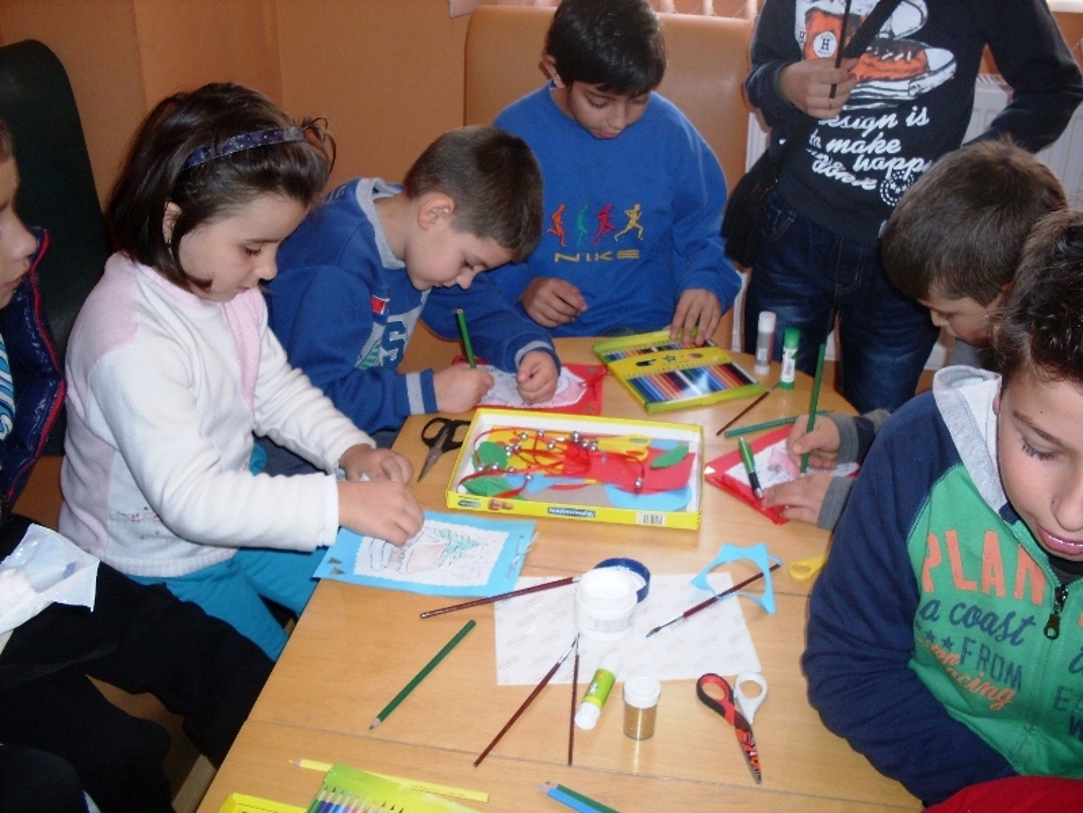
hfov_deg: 49.0
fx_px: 1189
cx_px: 542
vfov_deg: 37.7
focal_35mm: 38
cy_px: 406
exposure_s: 1/45
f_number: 2.8
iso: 100
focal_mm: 6.3
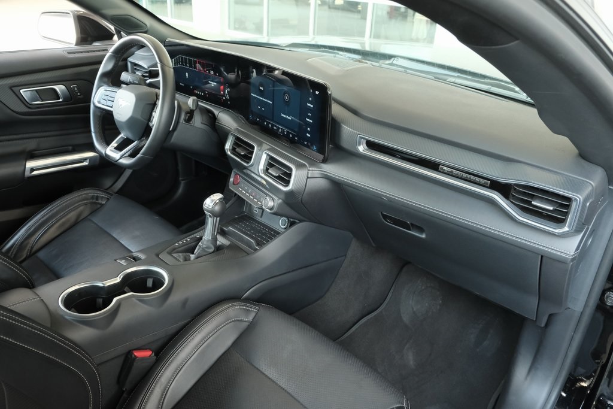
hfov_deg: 67.4
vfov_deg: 47.9
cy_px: 204
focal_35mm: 27
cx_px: 306
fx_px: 460
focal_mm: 18
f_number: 5
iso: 3200
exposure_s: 1/125
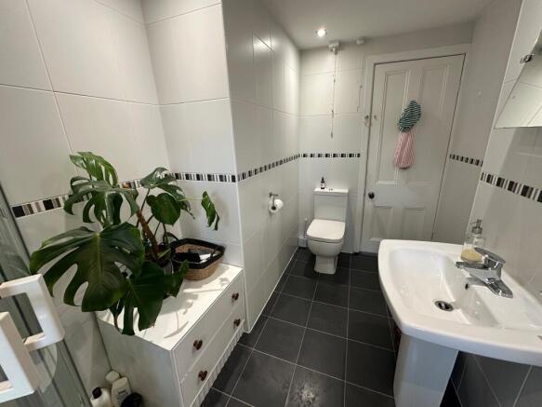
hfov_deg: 102.1
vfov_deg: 85.7
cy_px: 204
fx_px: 219
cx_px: 271
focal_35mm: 14
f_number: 2.2
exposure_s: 1/50
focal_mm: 2.22
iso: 160
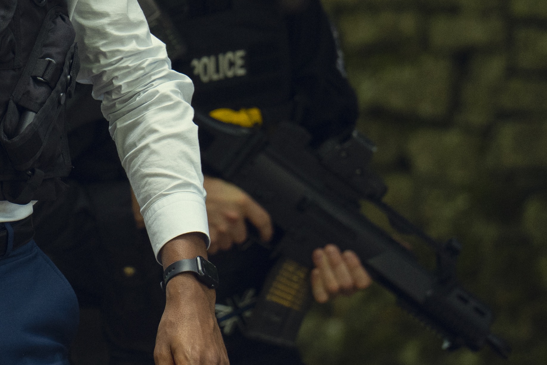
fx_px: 9921
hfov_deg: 3.2
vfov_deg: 2.1
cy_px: 57
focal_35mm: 653
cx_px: -116
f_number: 2.8
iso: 500
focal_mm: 171
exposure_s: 1/800
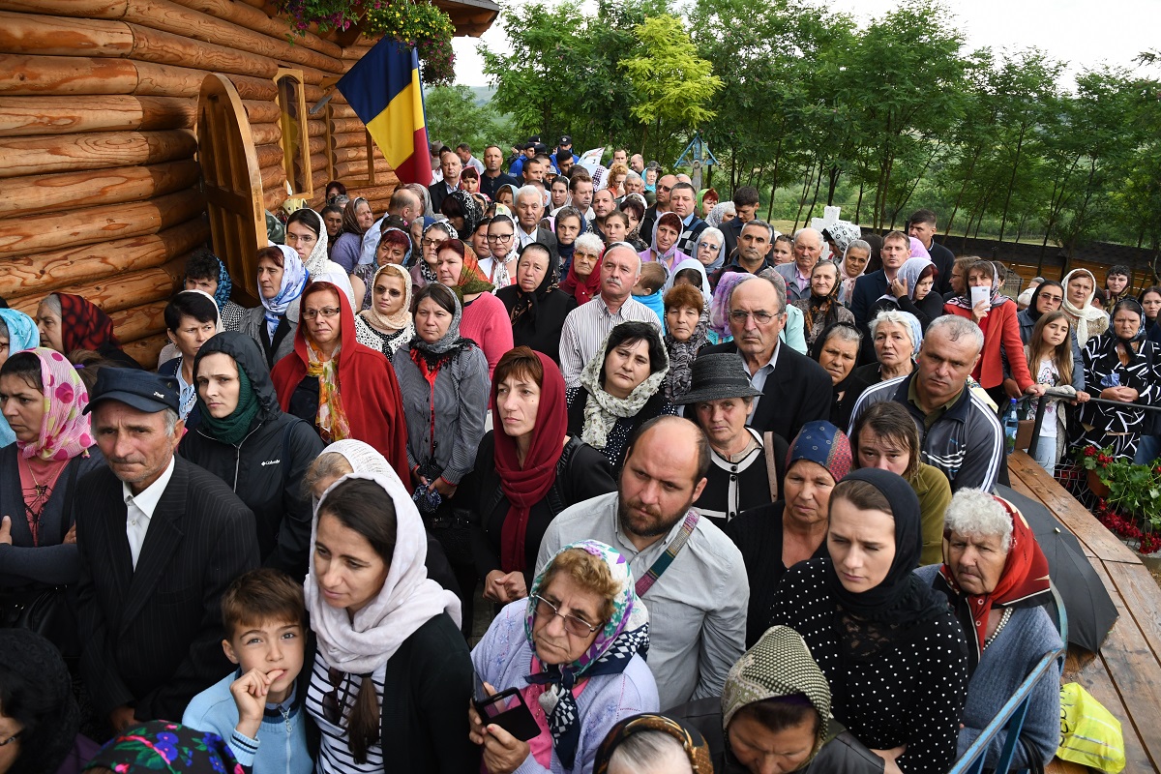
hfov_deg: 73.7
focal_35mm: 24
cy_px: 387
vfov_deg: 53.1
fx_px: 774
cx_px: 580
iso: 1000
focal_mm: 16
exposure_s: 1/800
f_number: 4
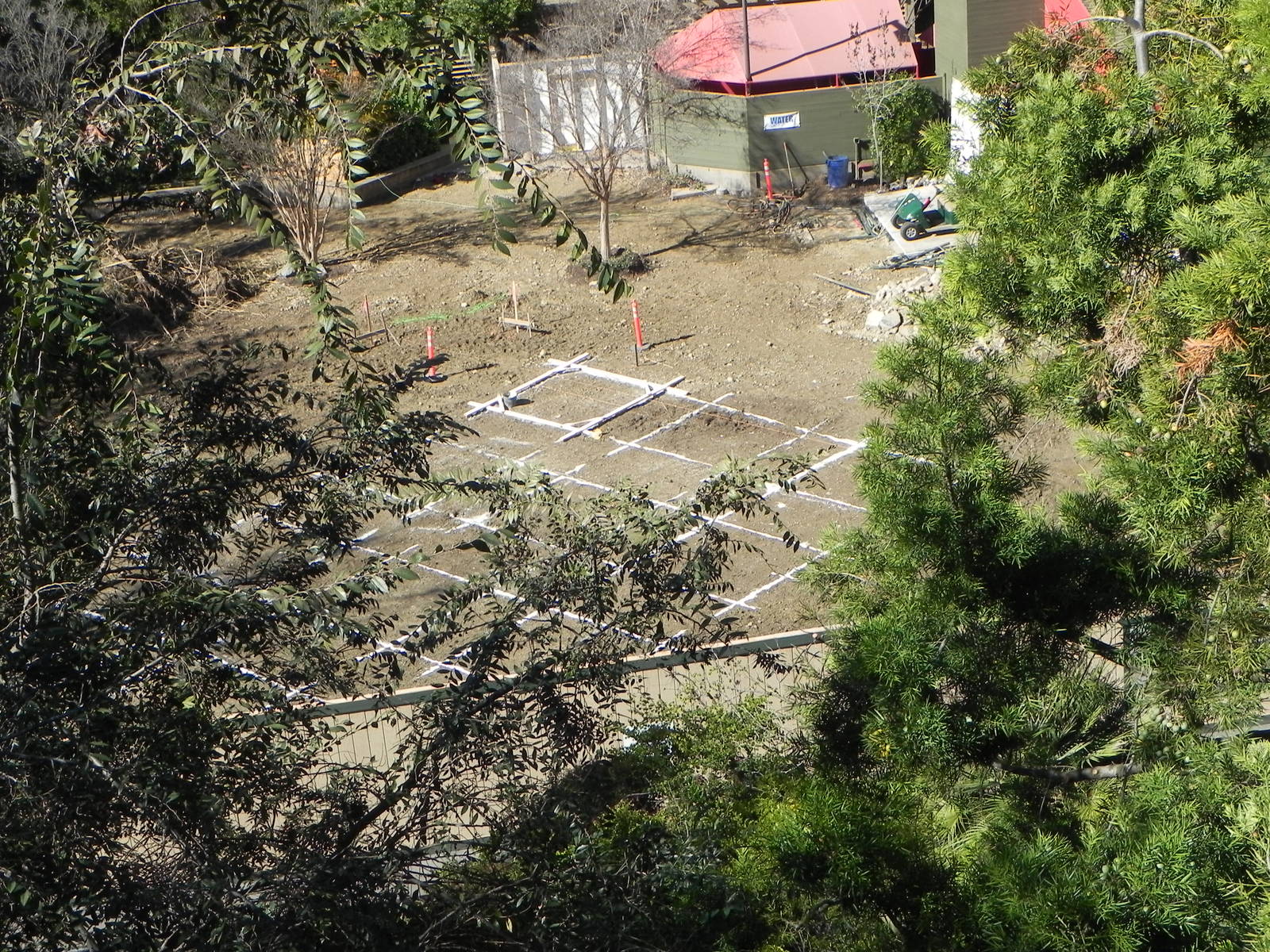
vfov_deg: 22.3
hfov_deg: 29.4
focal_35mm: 66
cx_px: 635
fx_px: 2421
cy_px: 476
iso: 160
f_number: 6.3
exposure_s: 1/298
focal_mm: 11.8
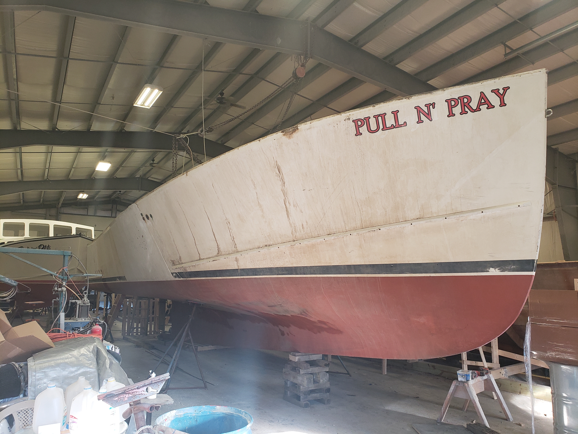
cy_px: 217
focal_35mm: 26
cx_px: 289
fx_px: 434
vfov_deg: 53.1
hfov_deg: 67.3
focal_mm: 4.3
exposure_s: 1/60
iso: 200
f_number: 2.4
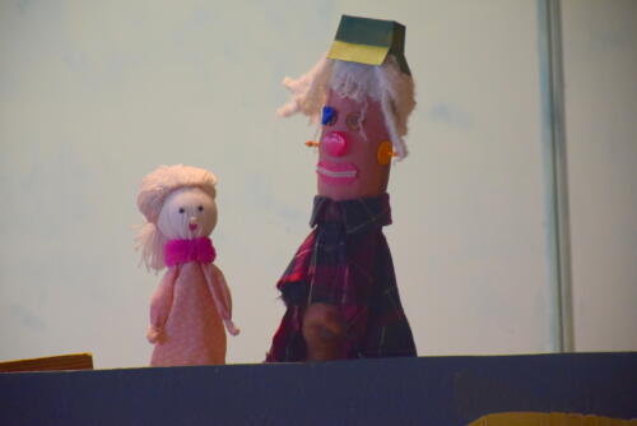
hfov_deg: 9.8
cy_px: 213
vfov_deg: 6.6
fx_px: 3718
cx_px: 318
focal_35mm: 210
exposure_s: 1/250
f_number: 5.6
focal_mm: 140
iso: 2500
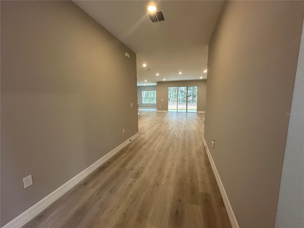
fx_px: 123
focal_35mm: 14
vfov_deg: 85.7
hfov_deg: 102.1
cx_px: 152
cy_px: 114
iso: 250
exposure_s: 1/120
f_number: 2.2
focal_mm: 2.22
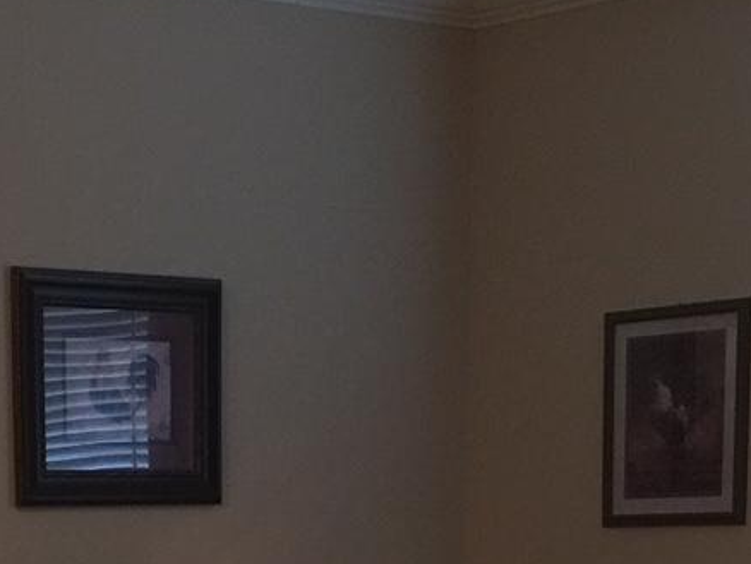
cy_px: 1001
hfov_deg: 18.0
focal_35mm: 108
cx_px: 103
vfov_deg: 12.6
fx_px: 2344
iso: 125
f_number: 2.2
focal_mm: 4.15
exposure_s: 1/15
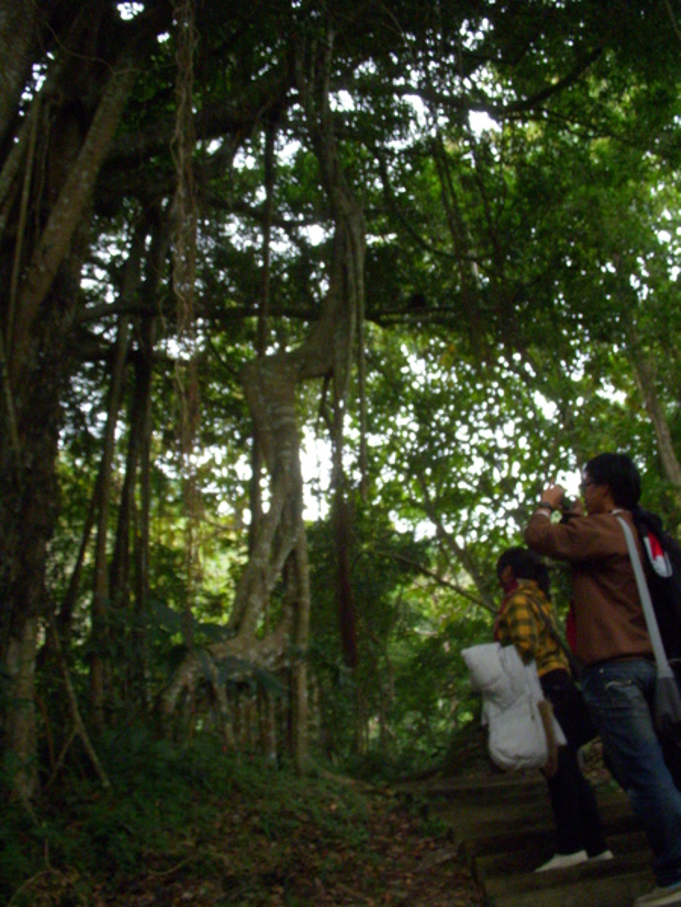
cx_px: 340
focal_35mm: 38
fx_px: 997
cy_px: 454
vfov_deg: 49.0
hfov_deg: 37.7
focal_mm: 6.3
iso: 500
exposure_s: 1/125
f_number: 3.3
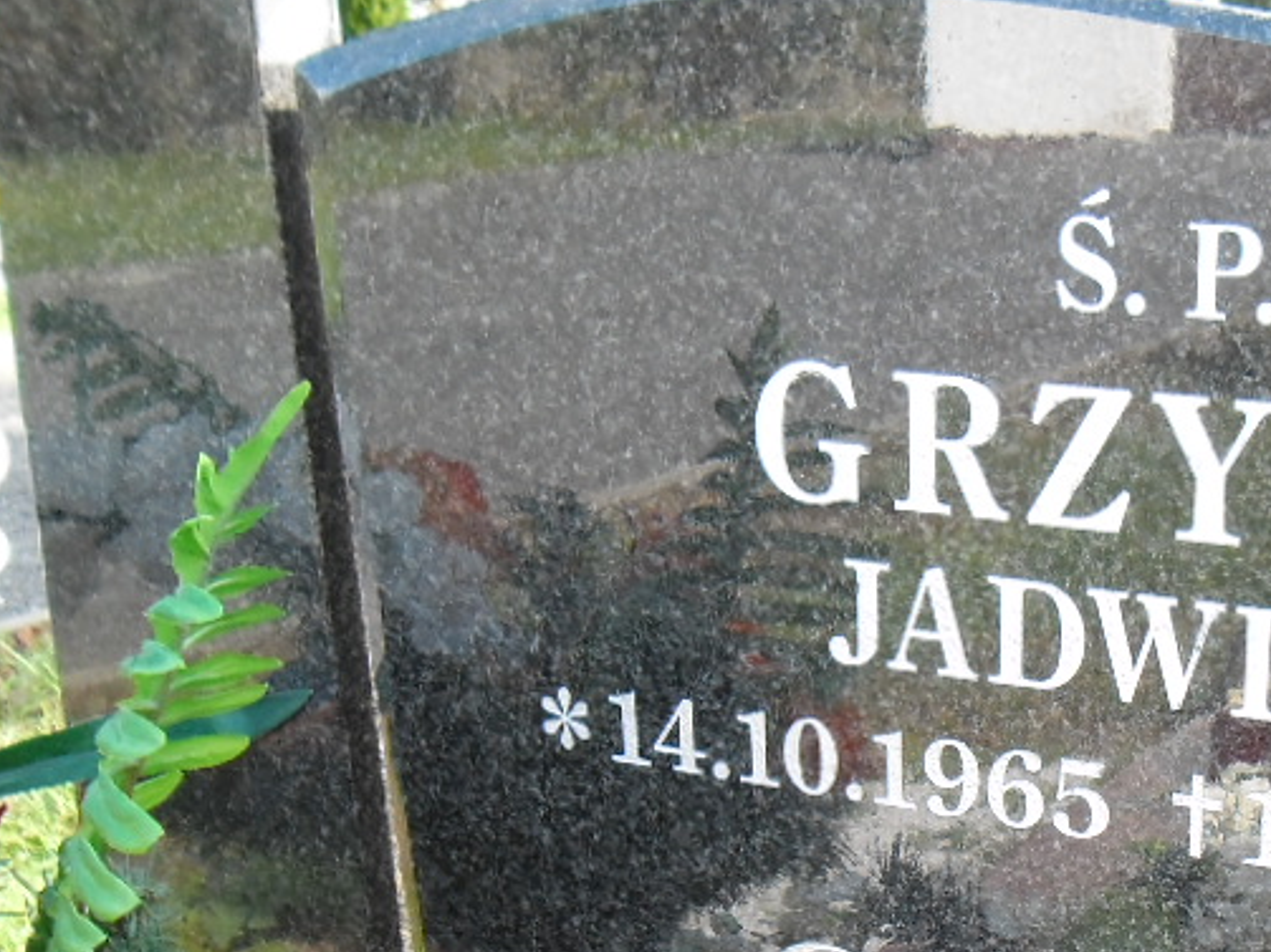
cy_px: 937
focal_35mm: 55
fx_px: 2019
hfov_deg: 33.4
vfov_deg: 25.3
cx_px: 1104
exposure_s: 1/90
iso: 100
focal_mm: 4.9
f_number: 3.5
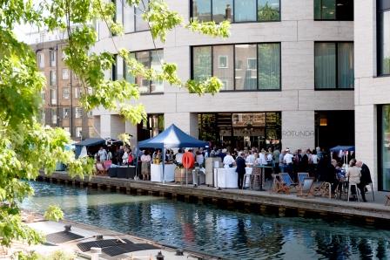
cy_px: 130
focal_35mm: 70
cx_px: 195
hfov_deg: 28.9
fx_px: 758
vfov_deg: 19.4
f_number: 10
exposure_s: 1/160
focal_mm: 70
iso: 400
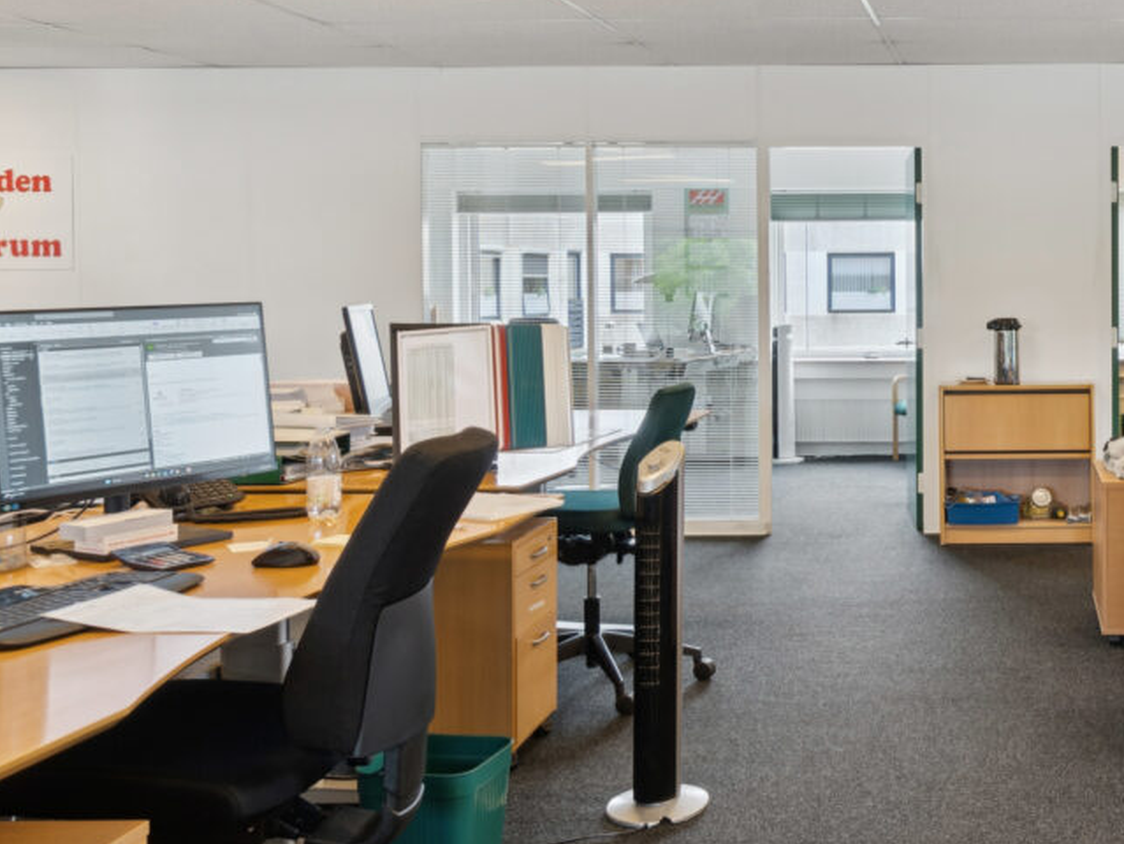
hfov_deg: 43.6
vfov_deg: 36.7
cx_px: 1013
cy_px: 335
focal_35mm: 39
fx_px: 1267
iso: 200
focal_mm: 13
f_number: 8
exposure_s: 1/8
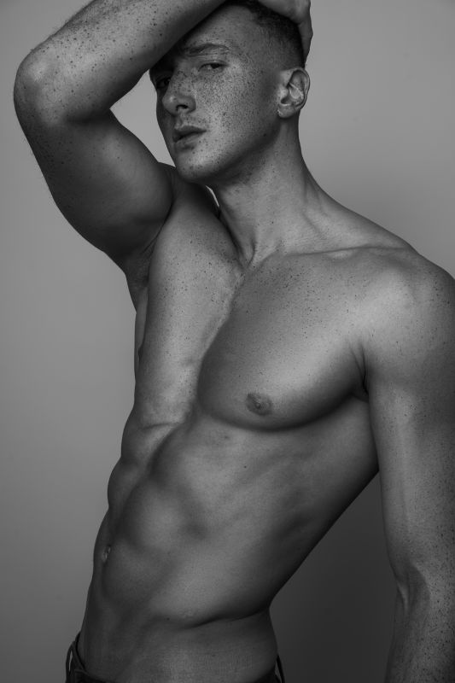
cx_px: 228
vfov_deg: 36.3
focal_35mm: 55
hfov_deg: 24.6
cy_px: 342
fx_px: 1043
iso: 50
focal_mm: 55
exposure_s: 1/160
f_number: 9
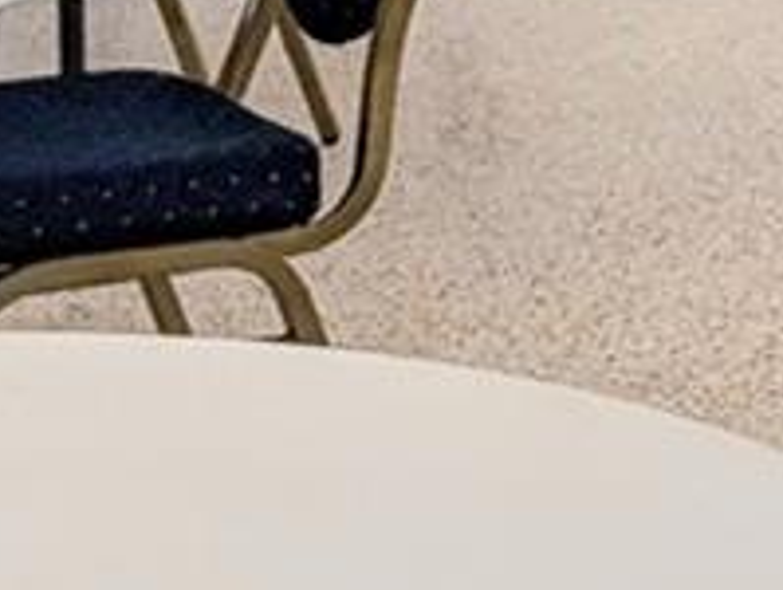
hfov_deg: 9.2
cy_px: -968
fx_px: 4351
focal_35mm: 192
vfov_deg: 7.2
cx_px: 1908
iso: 23
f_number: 1.68
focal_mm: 6.9
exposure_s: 1/134
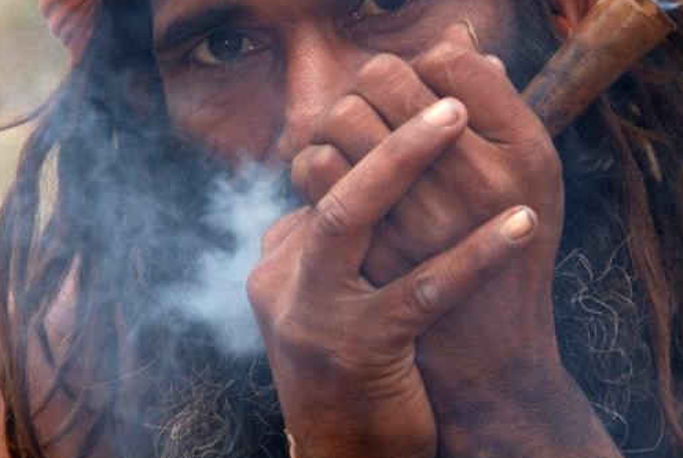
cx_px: 280
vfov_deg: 6.0
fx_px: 4370
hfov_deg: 8.9
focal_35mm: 230
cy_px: 98
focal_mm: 95
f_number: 6.7
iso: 160
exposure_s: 1/125
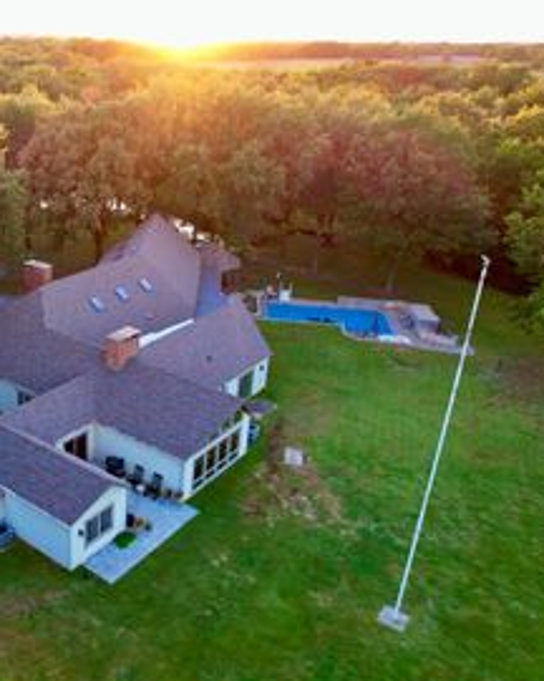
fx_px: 664
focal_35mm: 33
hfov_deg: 42.2
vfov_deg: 54.2
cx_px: 94
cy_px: 354
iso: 110
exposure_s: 1/50
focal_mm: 8.38
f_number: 2.8
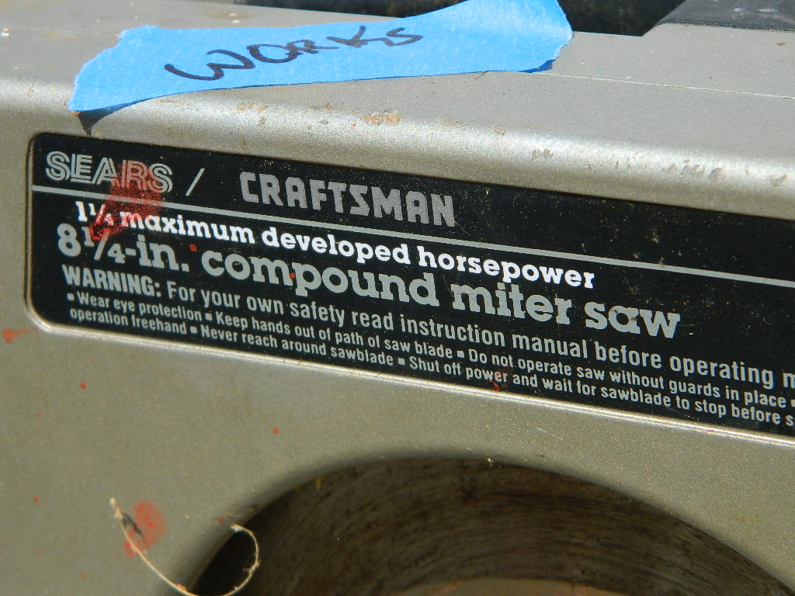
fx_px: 2963
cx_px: 398
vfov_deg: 11.5
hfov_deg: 15.3
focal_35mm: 129
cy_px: 298
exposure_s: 1/800
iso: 125
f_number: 4.7
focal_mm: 23.2
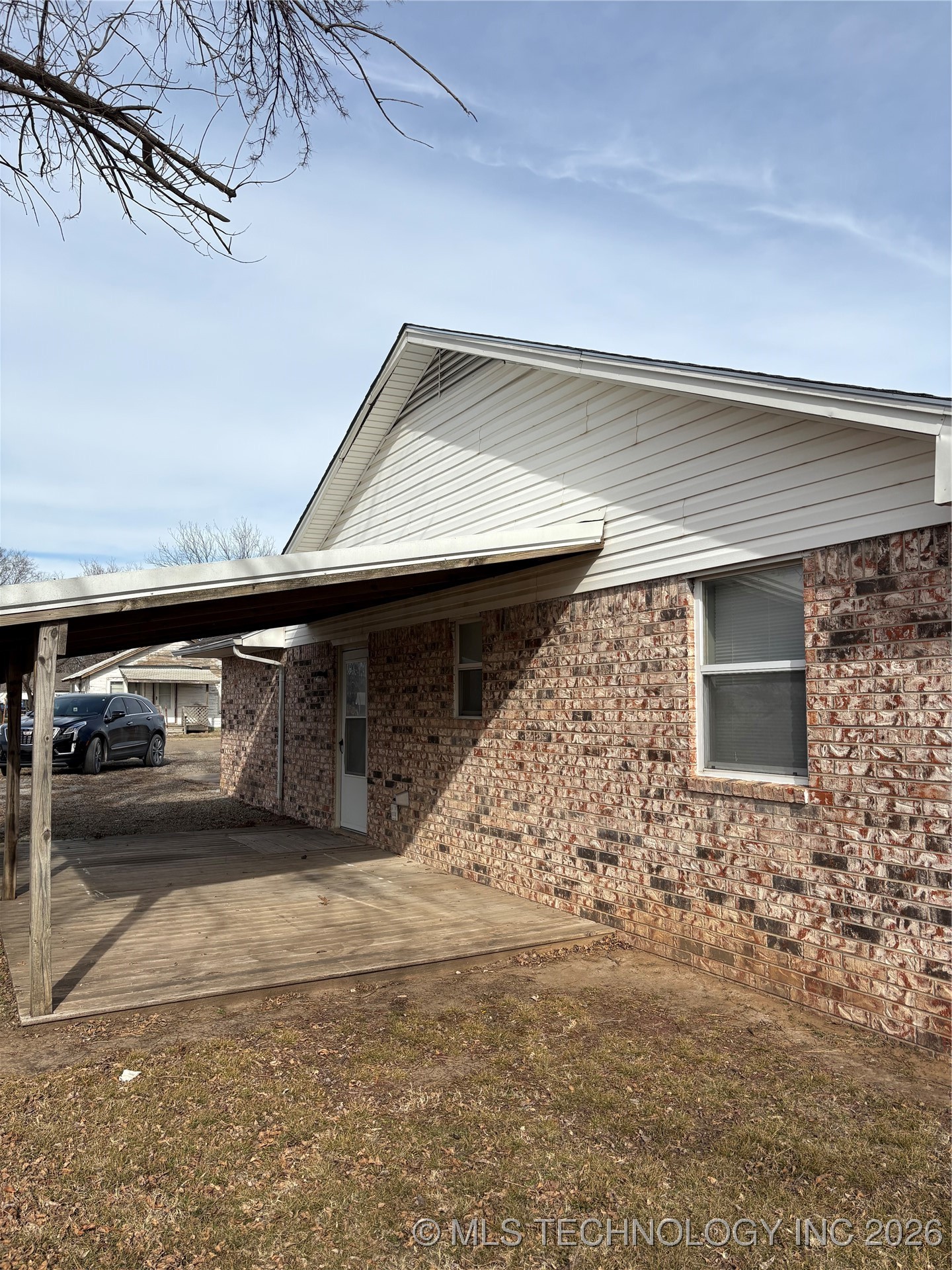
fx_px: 953
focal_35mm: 26
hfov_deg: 53.1
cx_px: 476
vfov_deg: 67.3
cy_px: 635
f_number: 1.6
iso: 50
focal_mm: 5.96
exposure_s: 1/4065
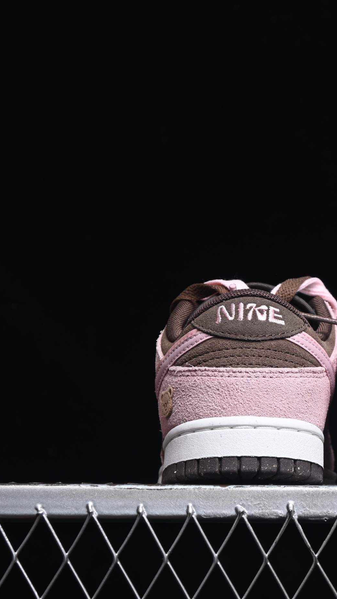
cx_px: 339
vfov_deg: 18.2
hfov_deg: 10.2
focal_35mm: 118
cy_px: 300
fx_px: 1874
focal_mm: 50
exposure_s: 1/50
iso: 160
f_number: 6.3
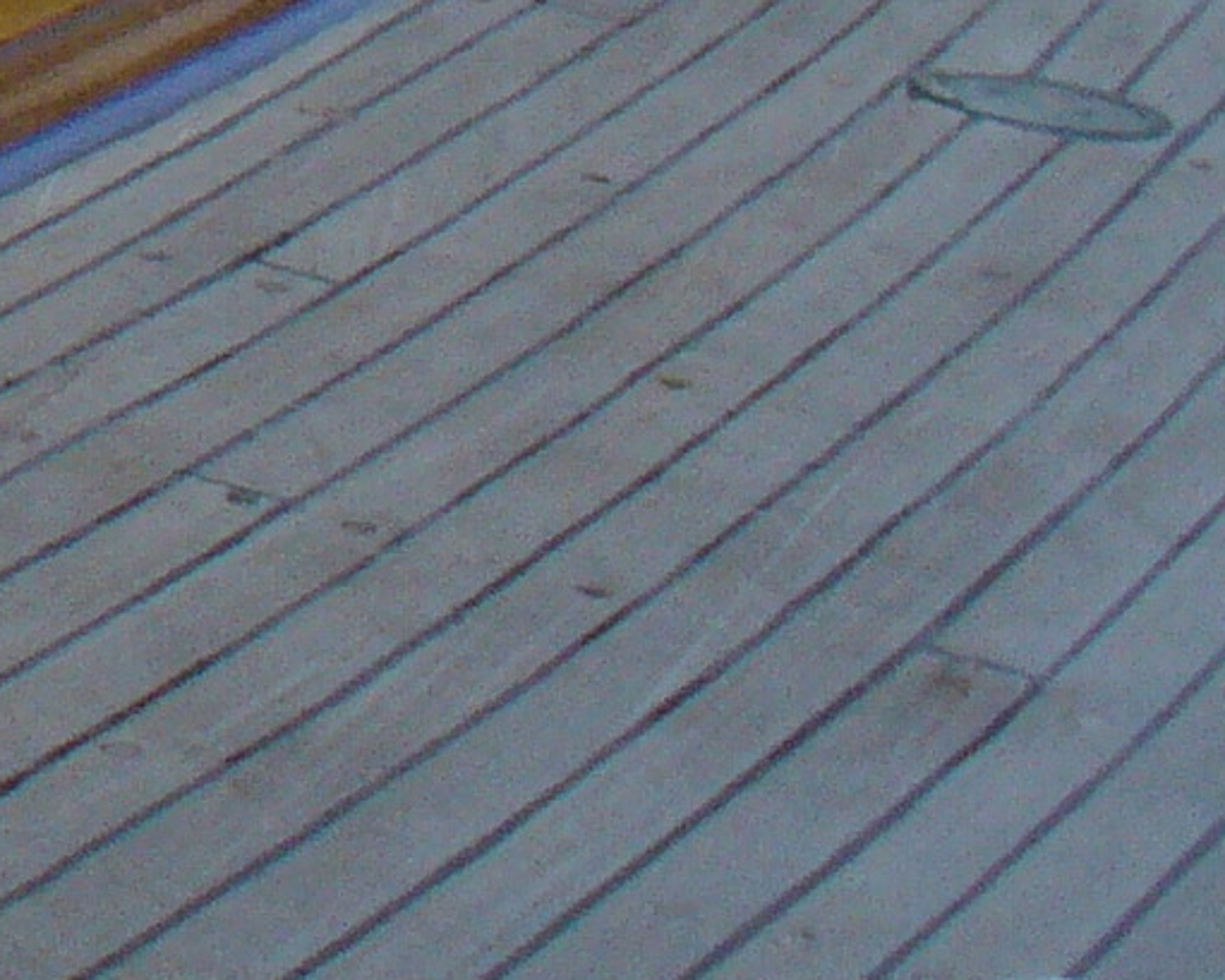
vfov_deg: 8.4
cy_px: -484
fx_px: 6563
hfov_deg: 9.5
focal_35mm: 181
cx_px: -1714
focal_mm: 6.1
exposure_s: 1/25
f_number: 2.8
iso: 150
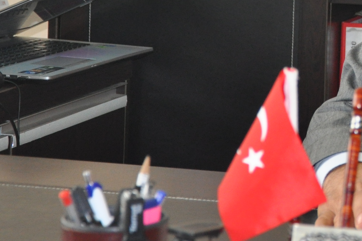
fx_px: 1760
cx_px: 492
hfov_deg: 11.4
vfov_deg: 7.8
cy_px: -73
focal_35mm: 175
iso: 800
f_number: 4.5
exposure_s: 1/60
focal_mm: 38
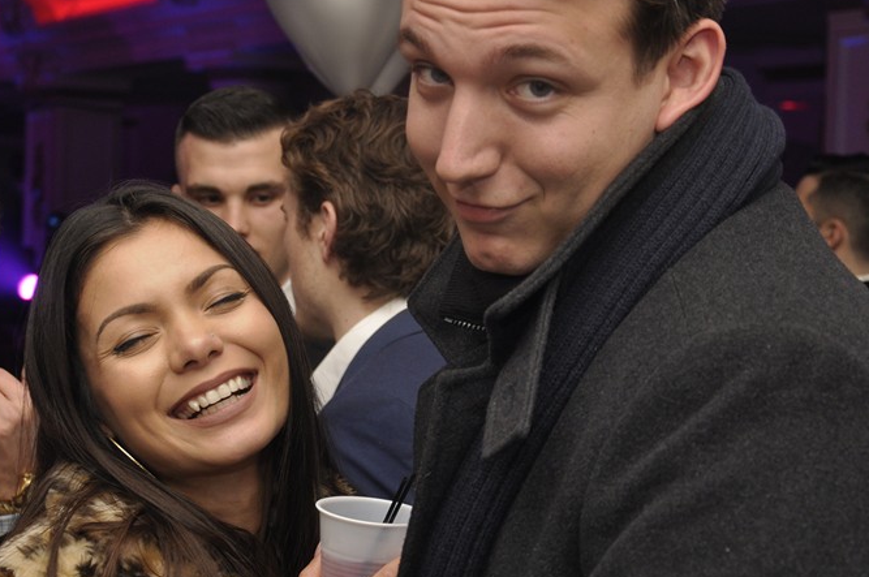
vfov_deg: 17.3
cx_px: 322
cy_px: 246
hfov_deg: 25.7
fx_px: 1899
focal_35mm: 79
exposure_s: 1/60
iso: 400
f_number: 5
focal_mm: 35
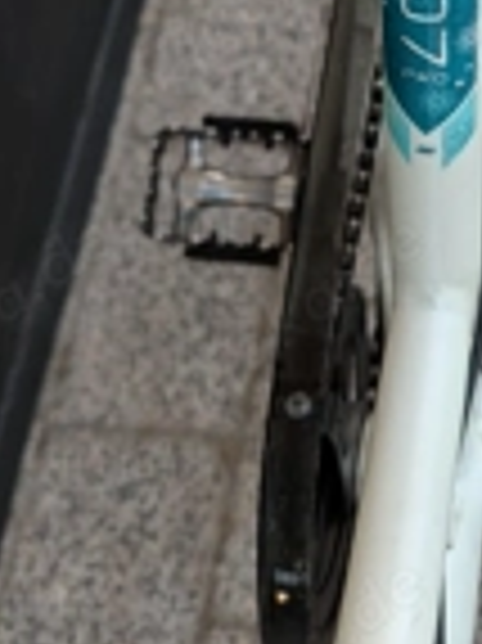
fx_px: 1246
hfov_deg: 21.3
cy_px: 41
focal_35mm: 67
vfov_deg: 27.7
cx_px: 455
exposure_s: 1/287
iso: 193
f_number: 1.68
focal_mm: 6.9
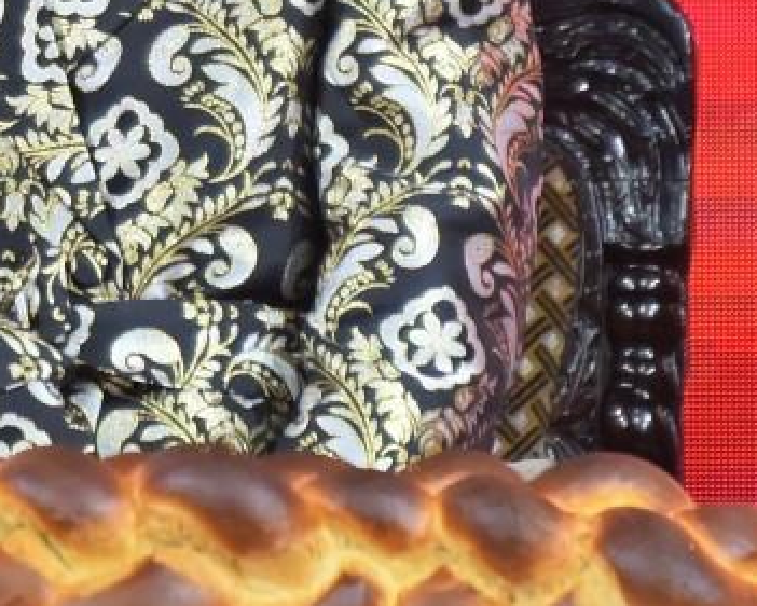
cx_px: 74
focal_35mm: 548
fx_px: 12281
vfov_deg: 2.8
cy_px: -114
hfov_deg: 3.5
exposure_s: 1/640
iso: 1250
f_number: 2.8
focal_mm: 200
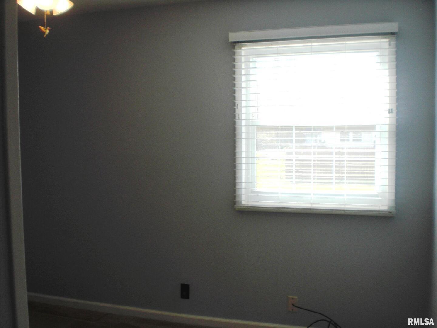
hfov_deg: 49.0
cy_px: 164
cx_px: 218
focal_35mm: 38
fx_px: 480
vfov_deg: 37.7
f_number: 3.1
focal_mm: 6.3
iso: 64
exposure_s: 1/160
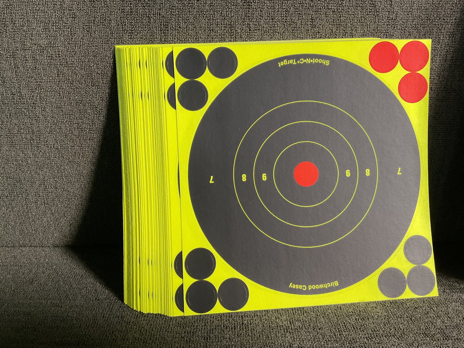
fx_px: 389
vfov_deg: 48.2
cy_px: 174
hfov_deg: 61.7
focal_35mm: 29
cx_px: 232
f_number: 1.8
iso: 80
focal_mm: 3
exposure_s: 1/60
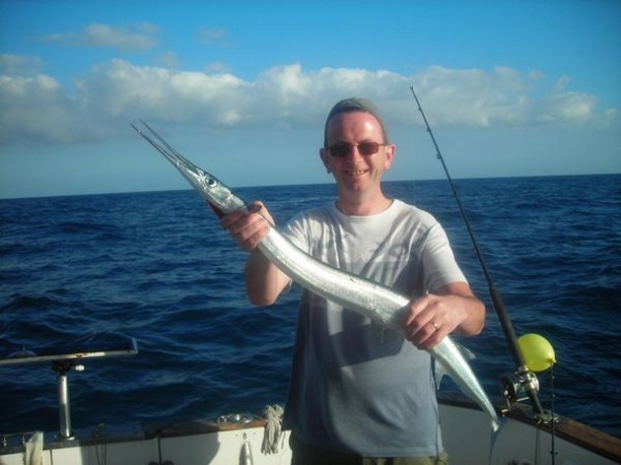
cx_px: 310
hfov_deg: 49.0
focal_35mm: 38
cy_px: 232
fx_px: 681
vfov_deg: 37.7
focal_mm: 6.3
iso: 50
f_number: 6.4
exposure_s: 1/207
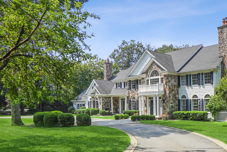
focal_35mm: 33
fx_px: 208
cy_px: 103
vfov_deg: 39.4
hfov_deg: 55.4
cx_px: 160
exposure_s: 1/1250
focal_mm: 14
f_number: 8
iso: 640
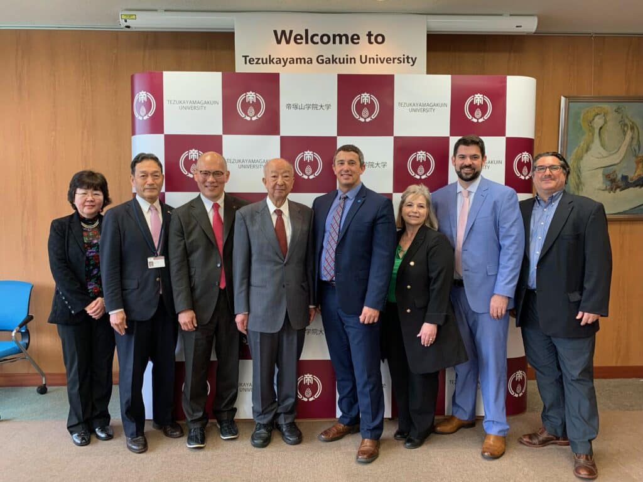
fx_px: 483
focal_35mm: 26
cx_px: 322
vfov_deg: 53.1
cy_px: 241
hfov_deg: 67.3
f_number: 1.8
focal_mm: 4.25
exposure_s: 1/60
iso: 100
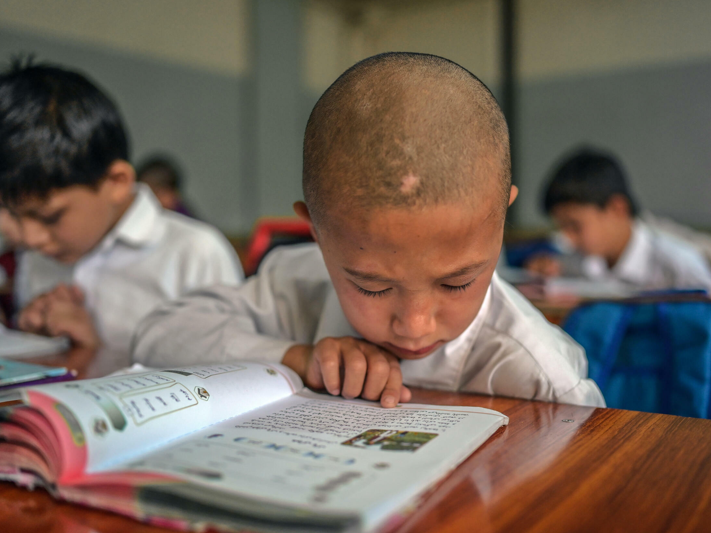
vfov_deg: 37.7
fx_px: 780
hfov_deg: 49.0
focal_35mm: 38
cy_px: 266
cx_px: 366
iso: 2000
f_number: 2
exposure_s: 1/400
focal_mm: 35
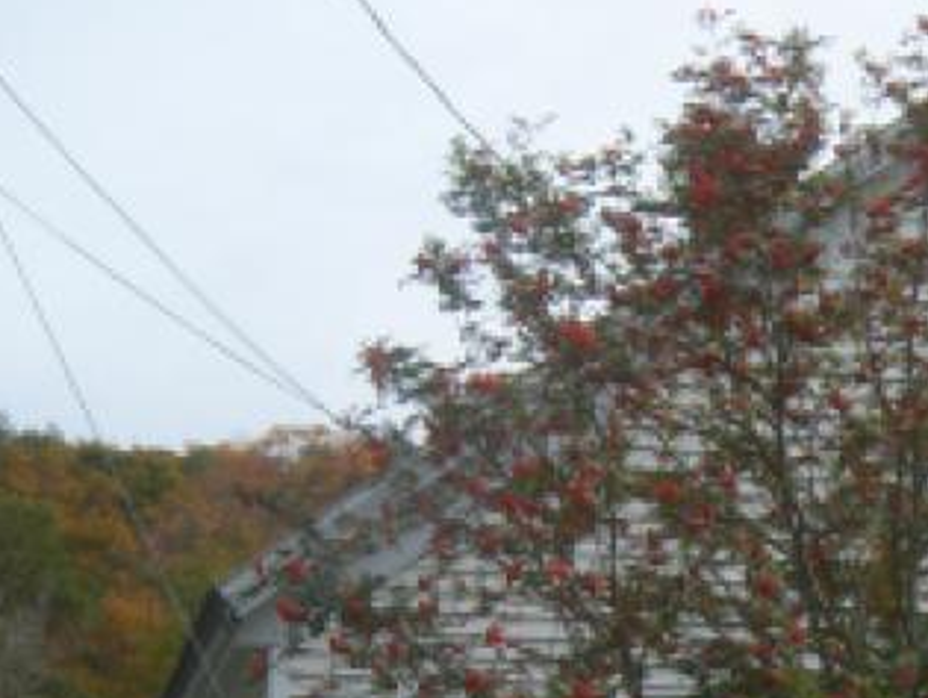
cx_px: 1173
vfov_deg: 12.3
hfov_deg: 16.0
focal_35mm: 117
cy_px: 882
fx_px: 3140
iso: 80
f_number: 4.8
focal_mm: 7.5
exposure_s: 1/500
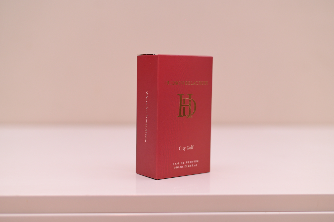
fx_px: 464
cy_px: 111
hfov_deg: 39.6
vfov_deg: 27.0
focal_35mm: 50
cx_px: 167
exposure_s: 1/200
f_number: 2.8
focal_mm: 50
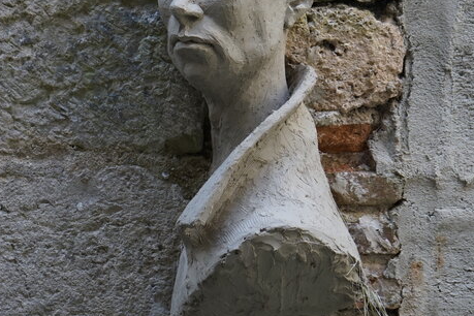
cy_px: 80
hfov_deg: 15.0
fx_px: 1791
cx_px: 97
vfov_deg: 10.1
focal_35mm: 136
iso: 800
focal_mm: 52
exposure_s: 1/160
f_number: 5
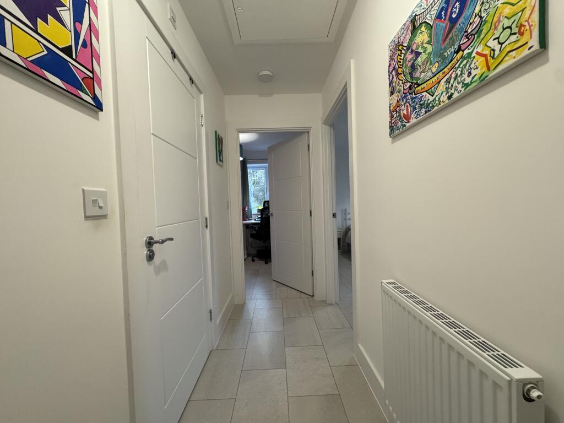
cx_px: 282
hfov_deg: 102.1
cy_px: 212
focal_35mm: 14
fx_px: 228
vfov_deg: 85.7
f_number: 2.2
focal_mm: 2.22
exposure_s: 1/99
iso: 320
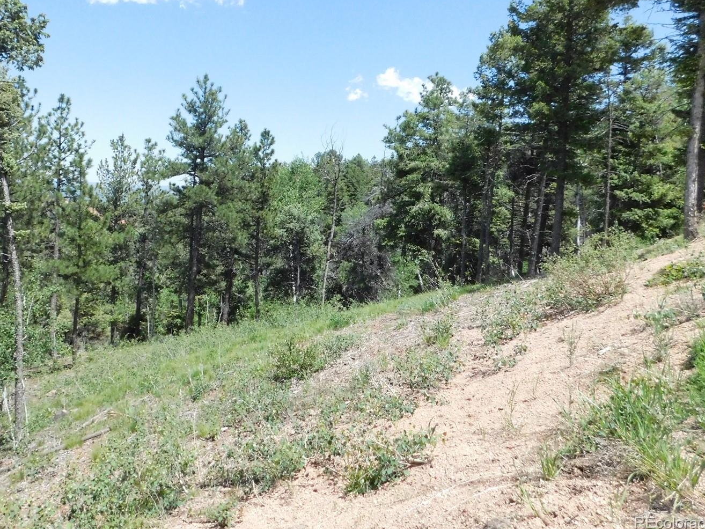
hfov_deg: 63.0
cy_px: 212
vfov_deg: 49.5
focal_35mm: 28
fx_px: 570
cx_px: 292
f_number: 6
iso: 800
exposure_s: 1/1500
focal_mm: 4
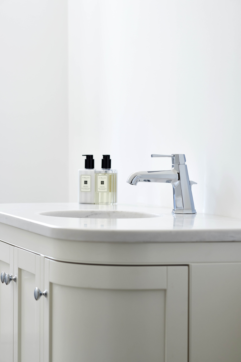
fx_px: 1356
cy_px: 181
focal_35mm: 135
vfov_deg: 15.2
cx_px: 120
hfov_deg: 10.2
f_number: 4
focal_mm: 90
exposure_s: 1/4.55
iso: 200
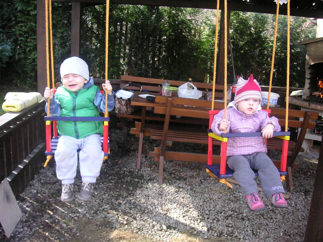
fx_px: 345
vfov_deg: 38.7
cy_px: 121
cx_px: 162
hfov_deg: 50.1
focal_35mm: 37
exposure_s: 1/90
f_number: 2.8
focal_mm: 6.1
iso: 50
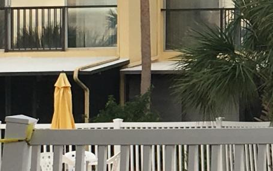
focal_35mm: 204
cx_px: 451
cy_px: 77
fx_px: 1519
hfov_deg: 9.9
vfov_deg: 6.4
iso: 25
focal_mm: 4.15
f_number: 2.2
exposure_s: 1/444
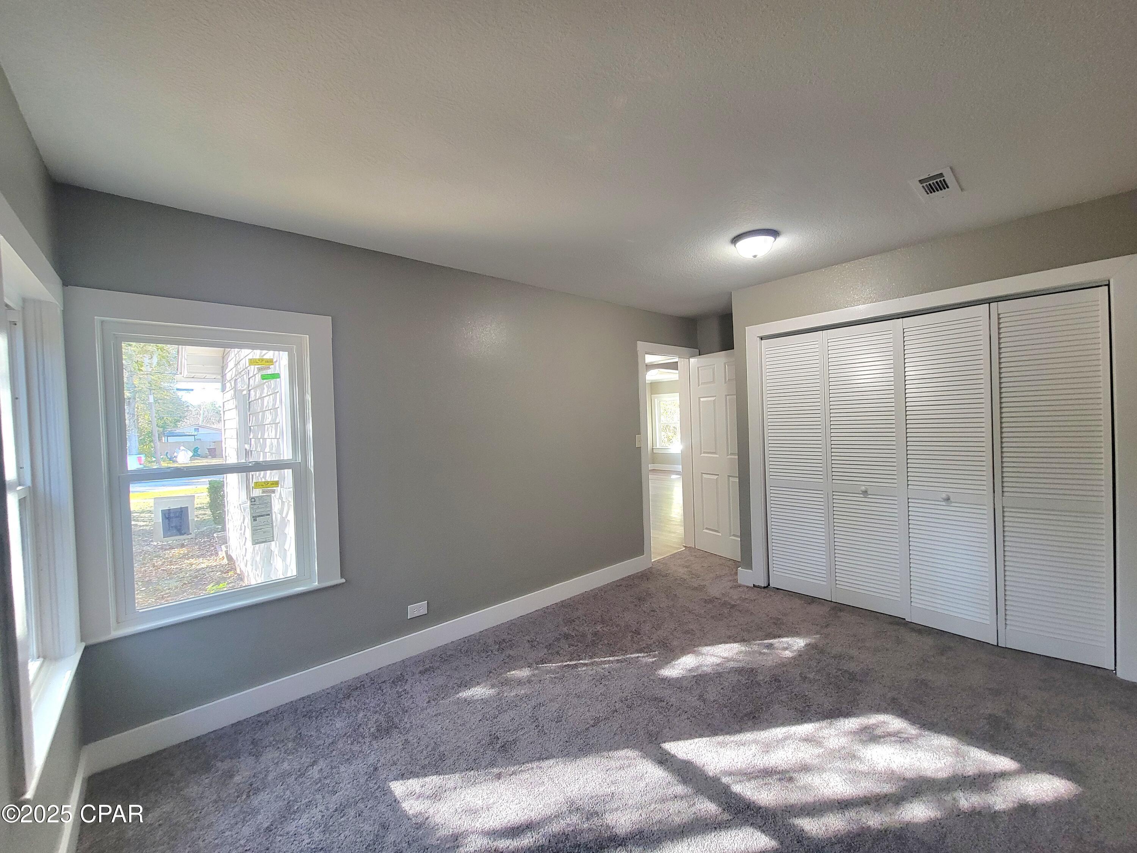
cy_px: 426
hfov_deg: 106.2
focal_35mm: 13
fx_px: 427
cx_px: 568
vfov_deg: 89.9
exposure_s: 1/60.2
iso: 250
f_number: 2.2
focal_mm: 2.2
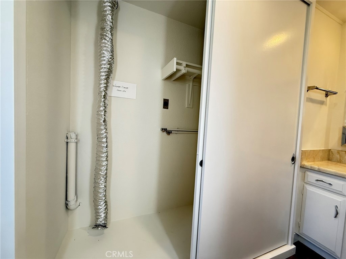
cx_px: 173
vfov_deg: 85.7
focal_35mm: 14
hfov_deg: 102.1
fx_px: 140
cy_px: 130
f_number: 2.2
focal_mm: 2.22
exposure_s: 1/60
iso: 200
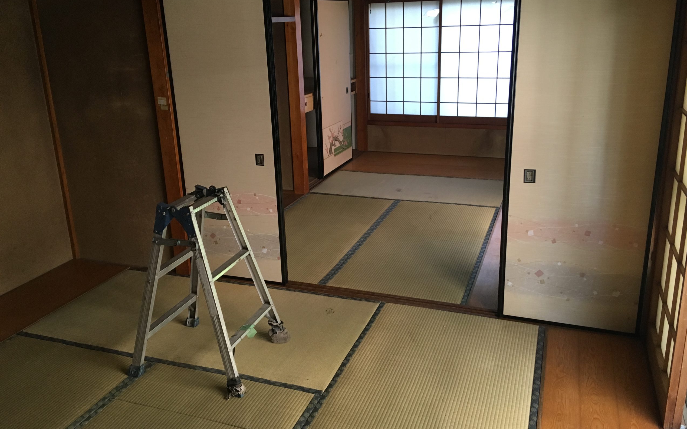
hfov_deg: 61.2
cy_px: 191
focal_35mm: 31
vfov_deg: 40.5
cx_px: 346
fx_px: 580
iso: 125
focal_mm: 4.15
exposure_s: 1/30
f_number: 2.2
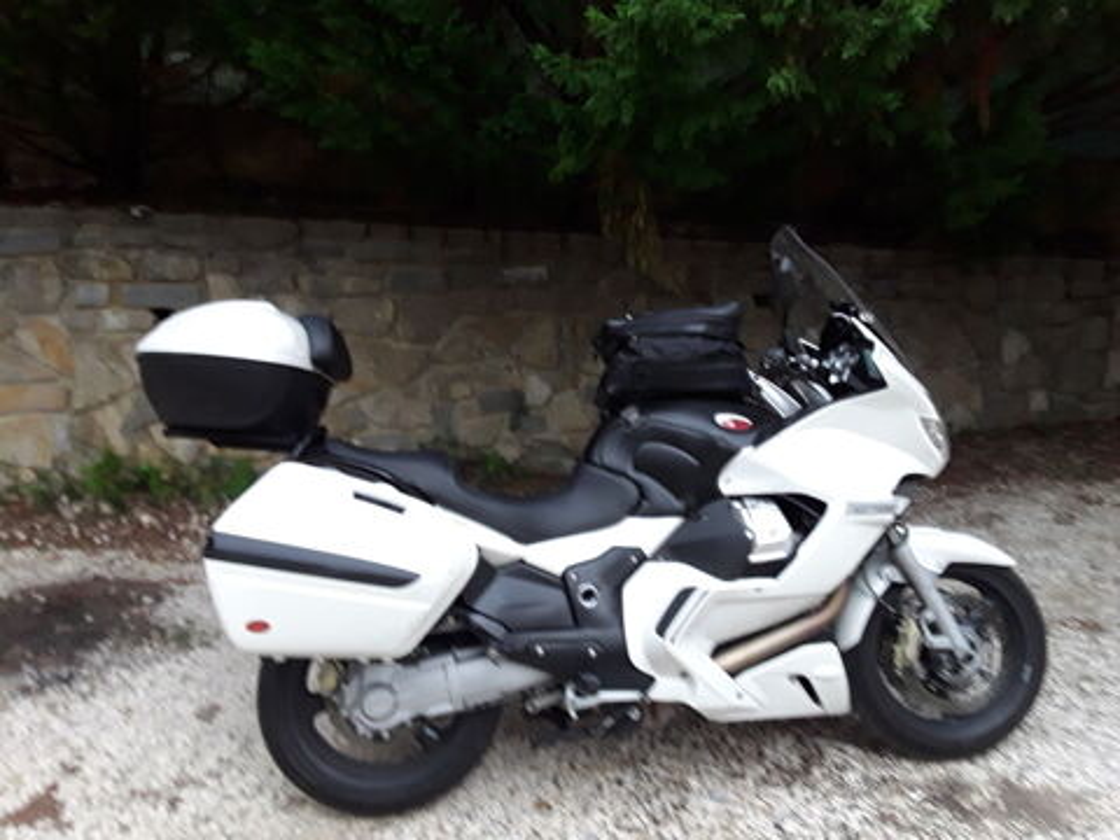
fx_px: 874
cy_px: 420
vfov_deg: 51.4
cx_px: 560
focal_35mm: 27
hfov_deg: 65.3
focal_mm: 2.91
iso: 125
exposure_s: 1/33
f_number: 1.9
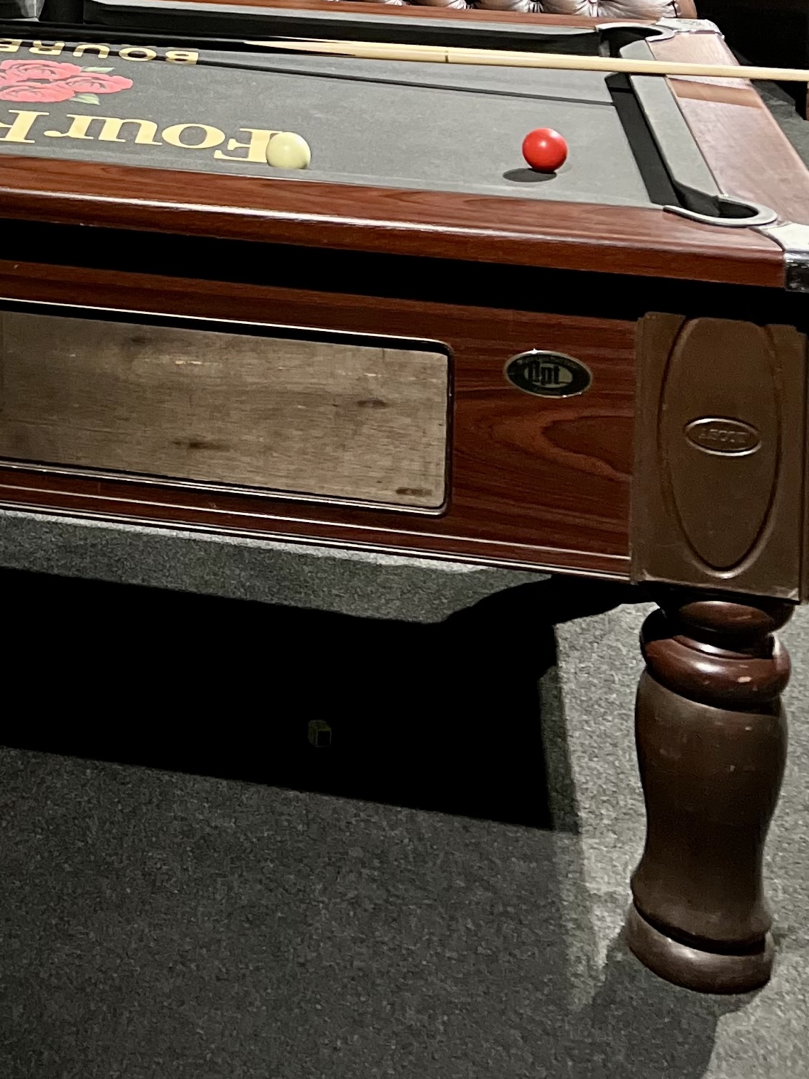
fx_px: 2150
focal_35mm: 69
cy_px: -278
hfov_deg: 19.9
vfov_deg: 24.9
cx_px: -185
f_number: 1.5
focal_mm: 5.7
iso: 500
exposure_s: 1/33
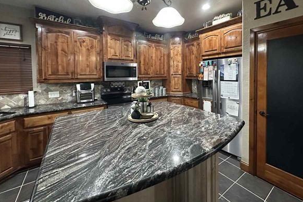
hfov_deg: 96.6
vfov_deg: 72.8
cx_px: 163
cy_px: 79
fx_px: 135
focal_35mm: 16
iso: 640
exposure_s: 1/60
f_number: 2.2
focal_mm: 2.22
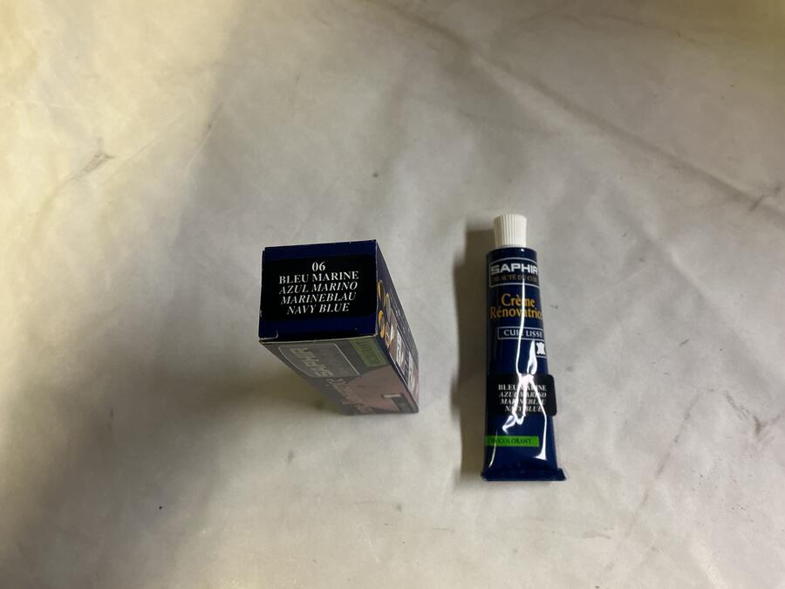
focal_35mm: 29
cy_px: 294
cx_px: 392
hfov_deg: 61.7
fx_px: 658
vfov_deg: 48.2
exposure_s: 1/50
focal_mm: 3
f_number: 1.8
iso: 125
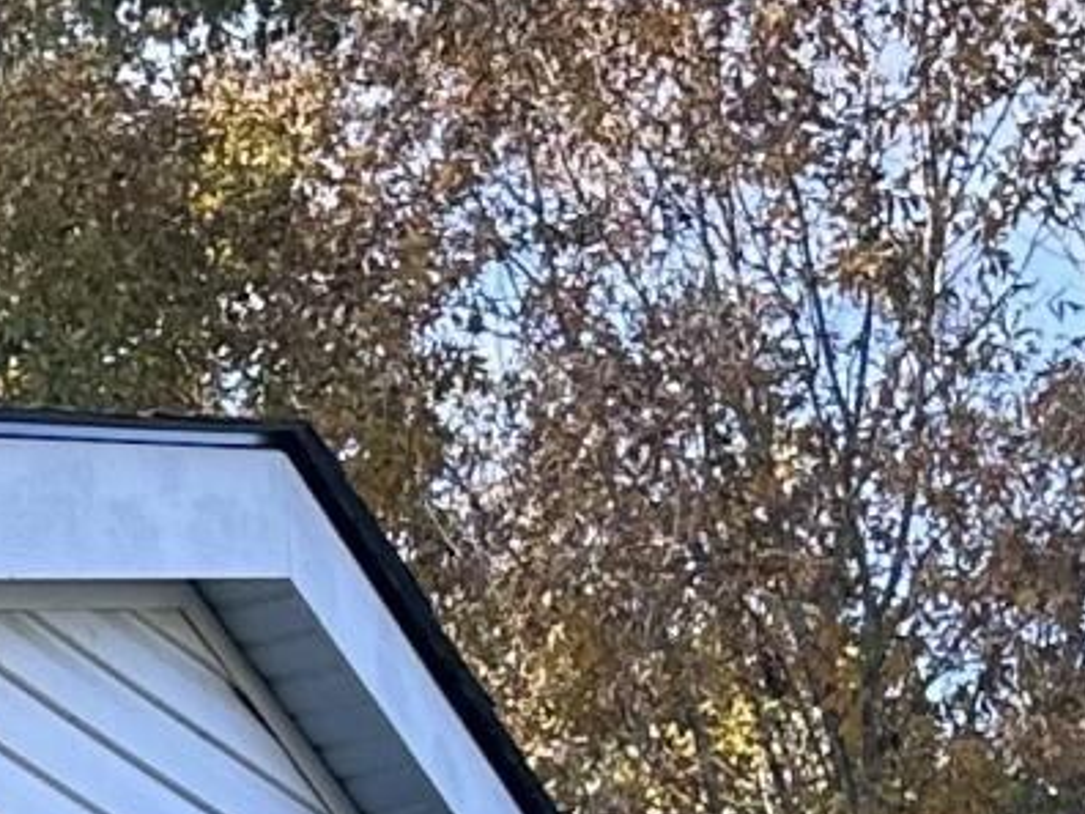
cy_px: 2261
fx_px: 5705
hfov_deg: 10.7
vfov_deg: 7.4
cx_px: -269
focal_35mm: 182
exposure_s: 1/745
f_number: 1.78
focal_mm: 6.86
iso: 80
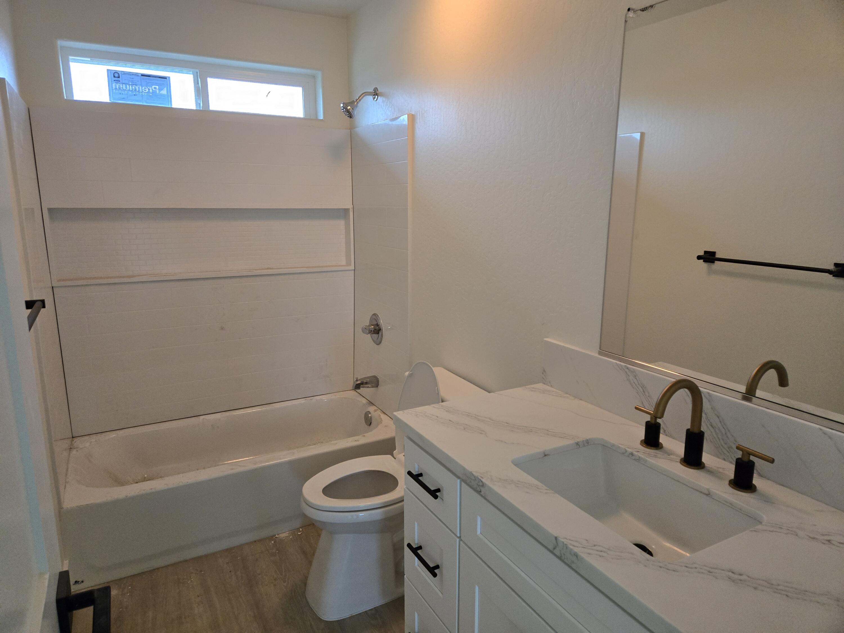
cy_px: 316
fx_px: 561
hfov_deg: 73.9
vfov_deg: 58.9
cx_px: 422
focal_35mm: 23
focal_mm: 5.4
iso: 500
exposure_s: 1/120
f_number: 1.8
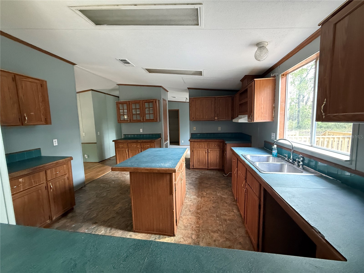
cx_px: 182
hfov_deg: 102.1
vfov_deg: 85.7
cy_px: 136
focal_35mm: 14
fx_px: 147
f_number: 2.2
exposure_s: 1/60
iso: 640
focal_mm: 2.22
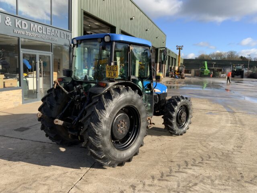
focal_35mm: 29
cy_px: 96
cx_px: 128
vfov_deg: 48.2
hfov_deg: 61.7
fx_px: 215
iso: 16
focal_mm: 3
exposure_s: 1/929
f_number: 1.8
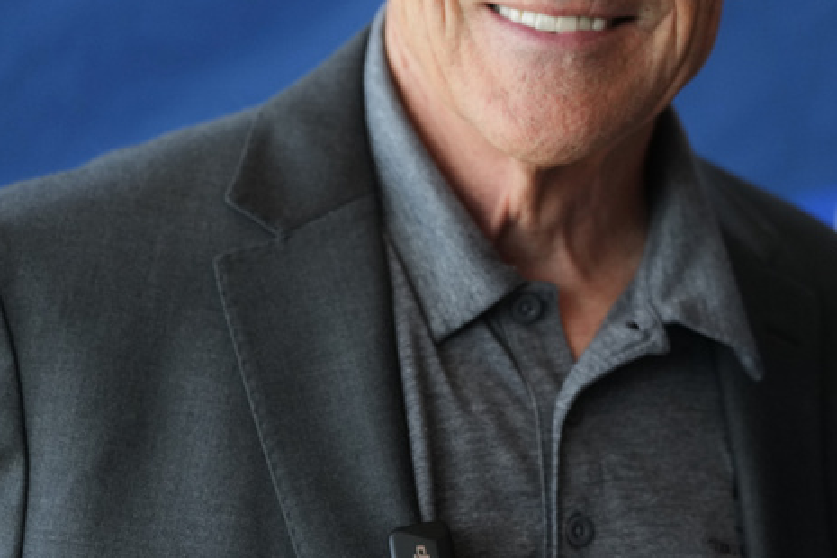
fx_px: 5370
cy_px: -26
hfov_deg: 8.9
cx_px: 801
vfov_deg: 5.9
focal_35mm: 231
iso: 1250
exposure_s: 1/640
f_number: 2.8
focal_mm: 105
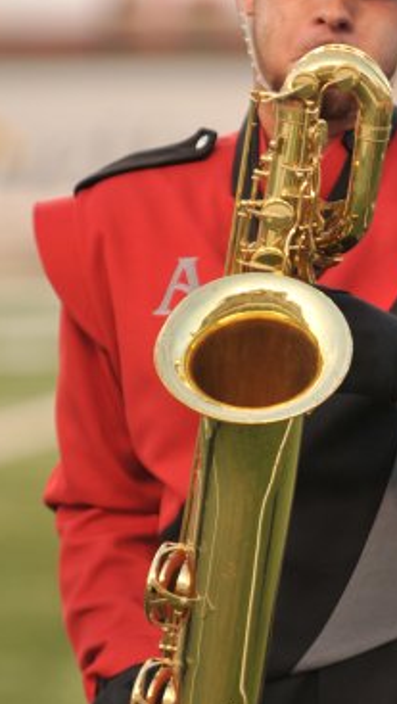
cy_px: 307
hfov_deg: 2.4
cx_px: 281
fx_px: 9581
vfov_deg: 4.2
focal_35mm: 513
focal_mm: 200
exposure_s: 1/125
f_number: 2.8
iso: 200
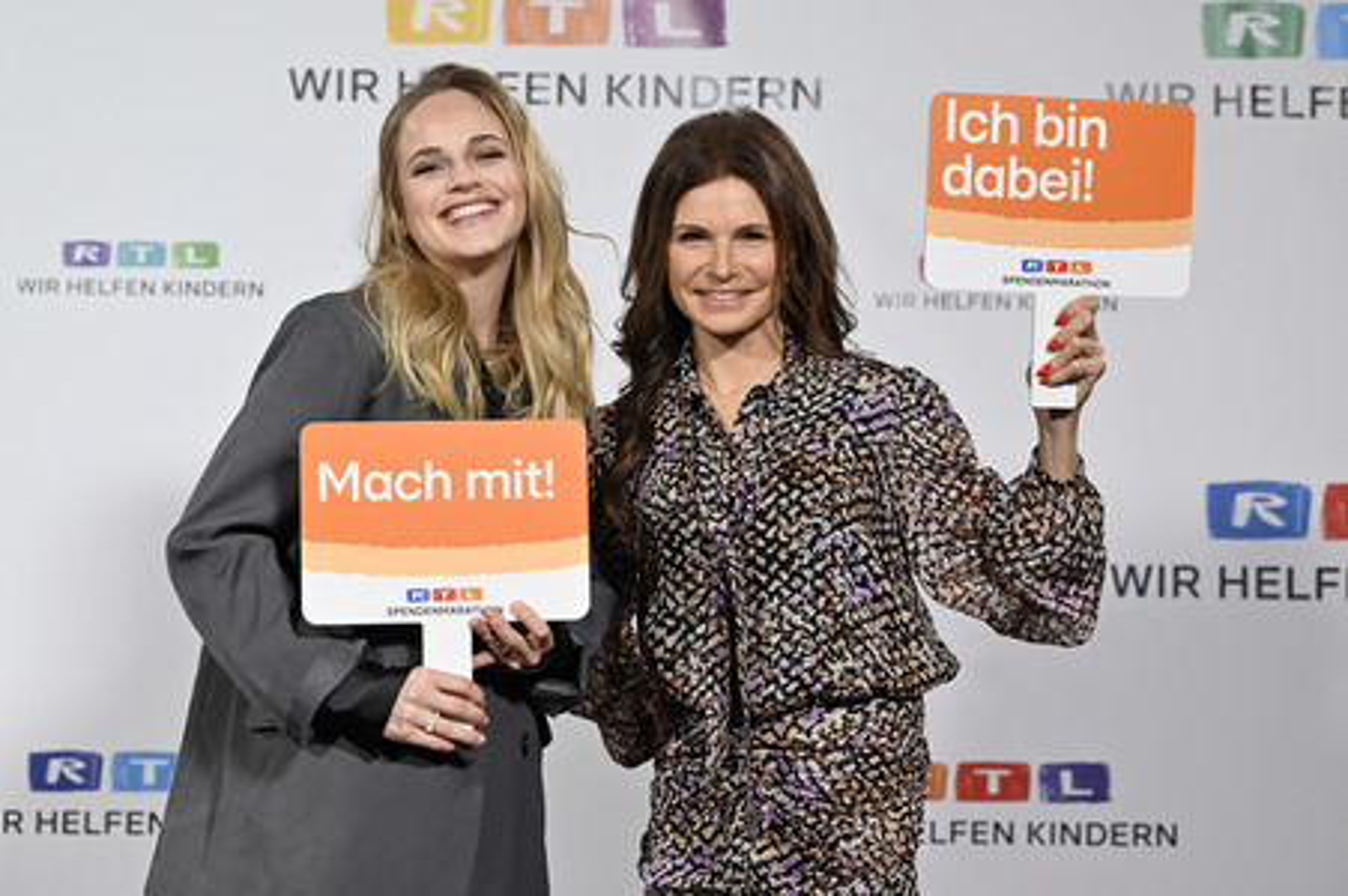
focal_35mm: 78
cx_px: 674
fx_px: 2918
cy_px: 448
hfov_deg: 26.0
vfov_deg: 17.5
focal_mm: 78
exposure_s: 1/320
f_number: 4
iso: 1600
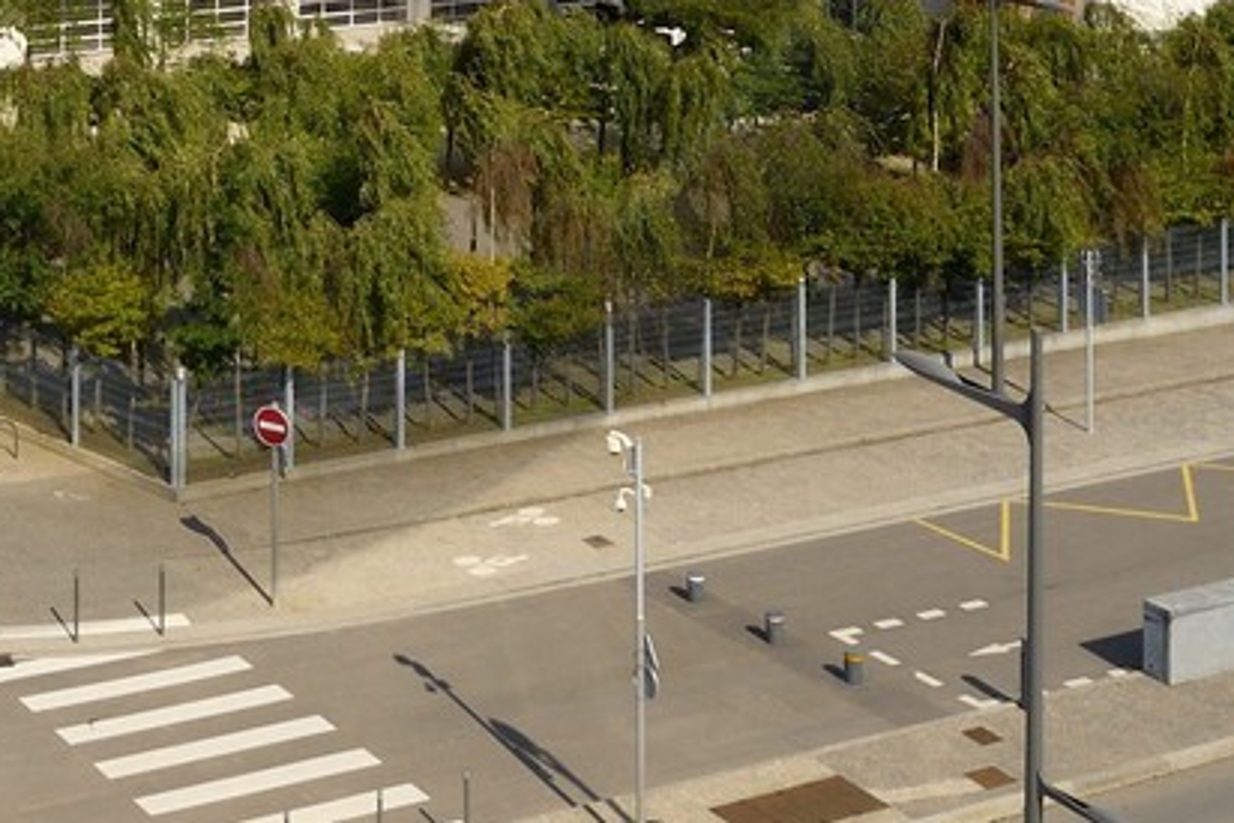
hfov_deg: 27.9
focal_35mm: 66
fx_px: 2263
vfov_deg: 17.3
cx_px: -114
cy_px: -611
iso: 100
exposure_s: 1/320
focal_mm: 17
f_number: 14
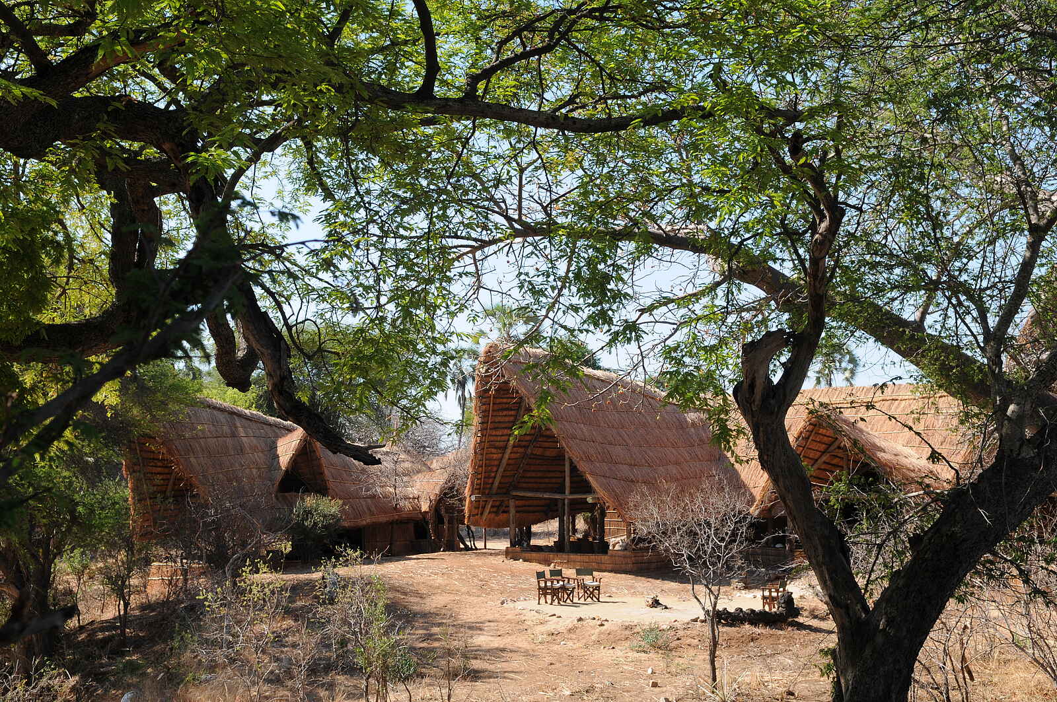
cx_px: 528
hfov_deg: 42.4
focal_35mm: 46
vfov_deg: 28.9
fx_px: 1364
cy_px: 351
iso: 200
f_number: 7.1
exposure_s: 1/250
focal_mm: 31
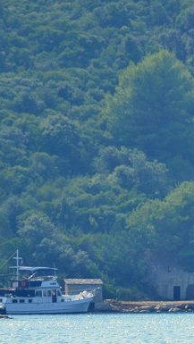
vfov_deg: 1.8
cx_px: 254
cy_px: 240
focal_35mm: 1219
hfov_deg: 1.0
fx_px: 11131
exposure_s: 1/400
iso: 100
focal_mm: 300
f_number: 5.6
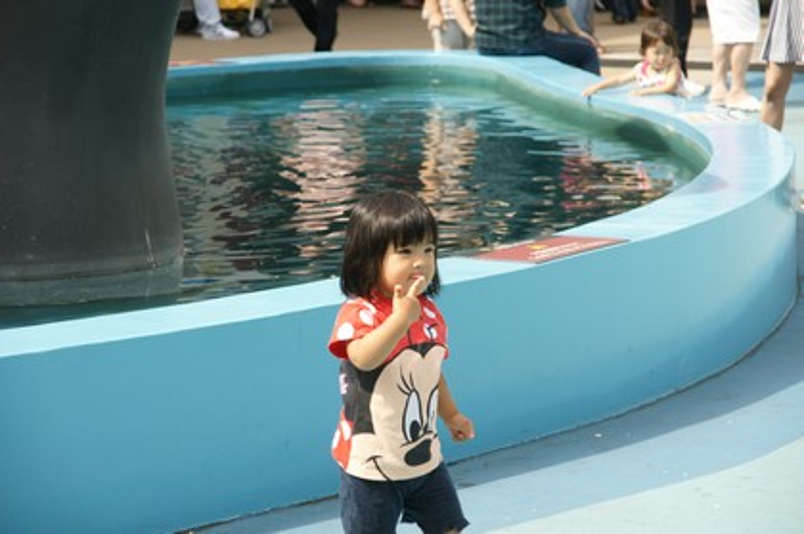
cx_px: 402
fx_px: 3011
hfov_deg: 15.2
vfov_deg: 10.1
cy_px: 267
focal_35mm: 135
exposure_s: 1/400
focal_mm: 90
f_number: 6.3
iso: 200
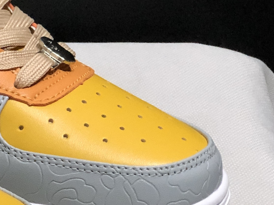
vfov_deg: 7.2
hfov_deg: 9.3
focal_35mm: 205
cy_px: 64
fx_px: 1623
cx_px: -179
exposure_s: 1/30
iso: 80
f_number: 2.8
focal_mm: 6.6
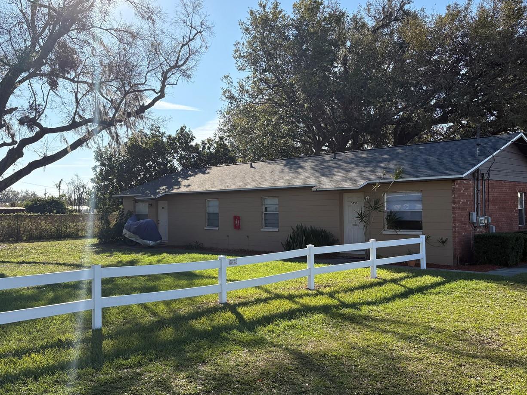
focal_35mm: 34
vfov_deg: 41.8
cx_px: 234
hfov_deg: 53.8
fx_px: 518
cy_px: 202
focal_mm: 5.96
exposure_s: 1/3623
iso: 64
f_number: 1.6
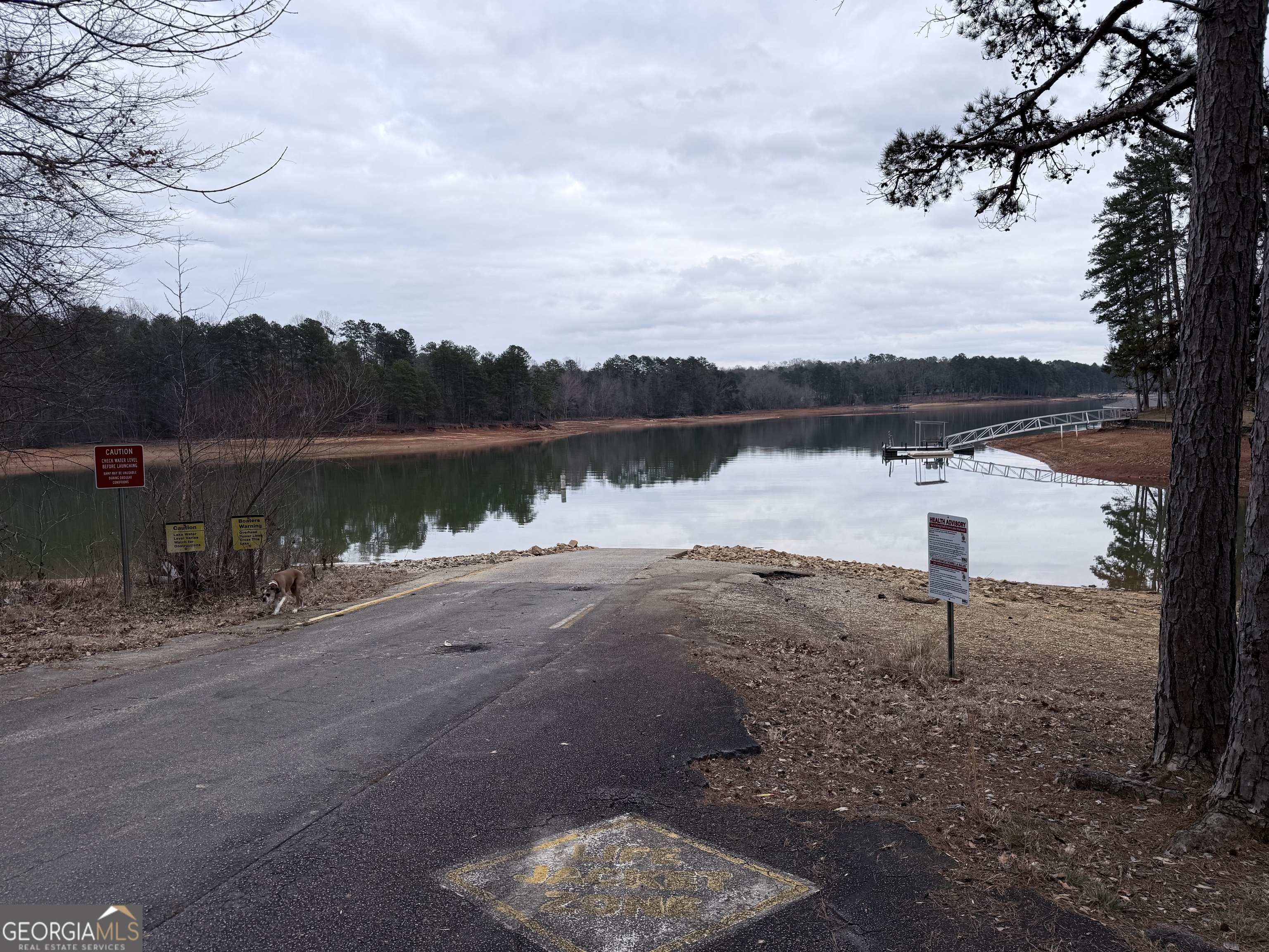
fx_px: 880
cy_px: 476
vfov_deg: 56.8
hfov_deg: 71.6
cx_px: 634
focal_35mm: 24
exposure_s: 1/868
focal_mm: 6.76
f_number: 1.78
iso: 80
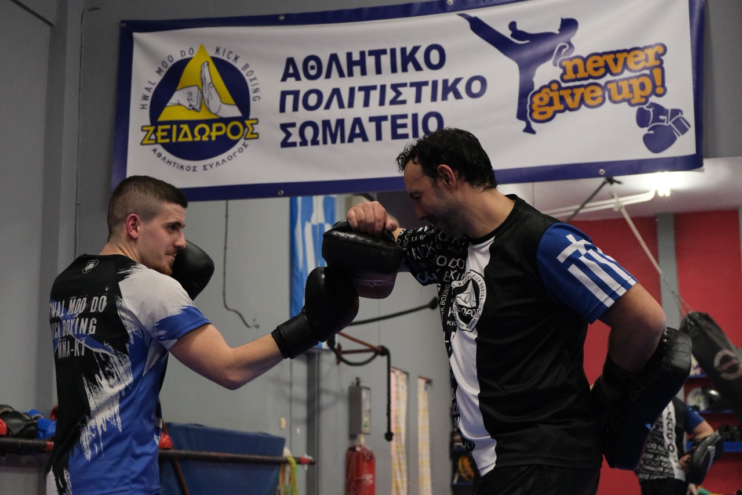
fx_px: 1216
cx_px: 371
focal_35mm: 59
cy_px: 248
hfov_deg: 33.9
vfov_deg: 23.0
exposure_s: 1/250
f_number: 3.6
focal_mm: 39
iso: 8000
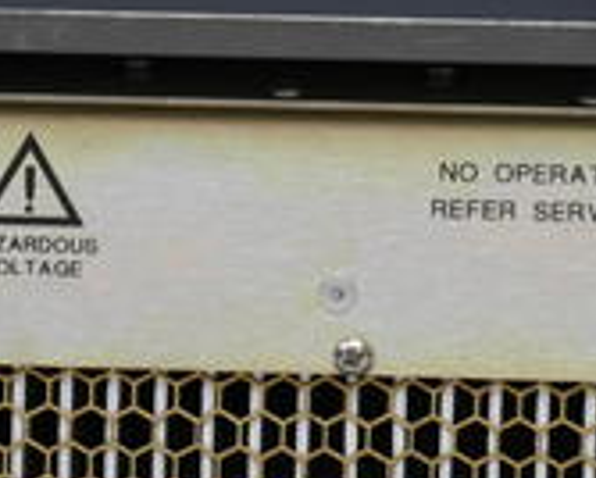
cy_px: 403
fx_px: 8989
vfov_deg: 3.0
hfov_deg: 3.8
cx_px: -89
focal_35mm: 509
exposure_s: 1/20
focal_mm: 109
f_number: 9
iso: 400
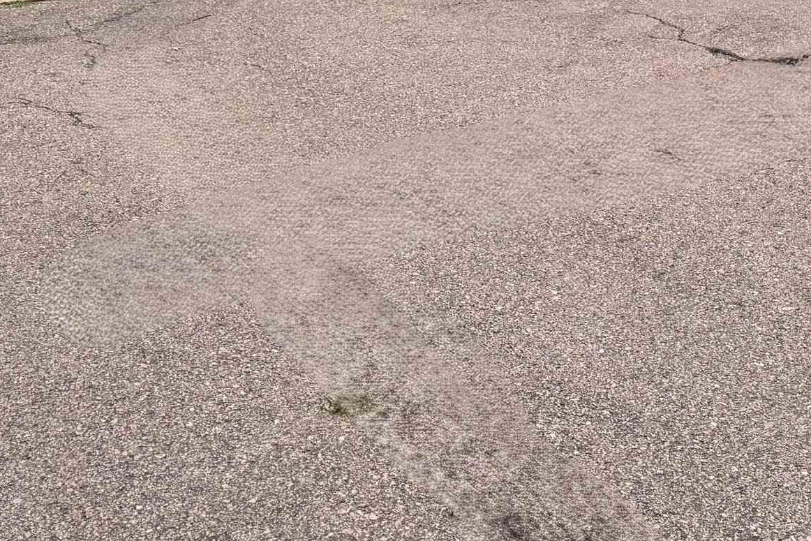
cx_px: 685
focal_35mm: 66
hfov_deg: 29.6
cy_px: -232
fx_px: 1487
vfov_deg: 18.6
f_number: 1.78
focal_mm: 6.76
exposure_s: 1/1339
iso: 80
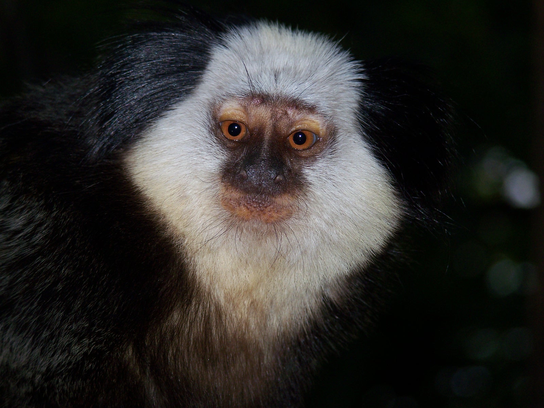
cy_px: 204
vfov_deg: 9.3
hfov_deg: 12.4
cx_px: 272
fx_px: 2499
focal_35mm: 159
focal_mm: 26.4
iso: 80
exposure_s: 1/125
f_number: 3.3
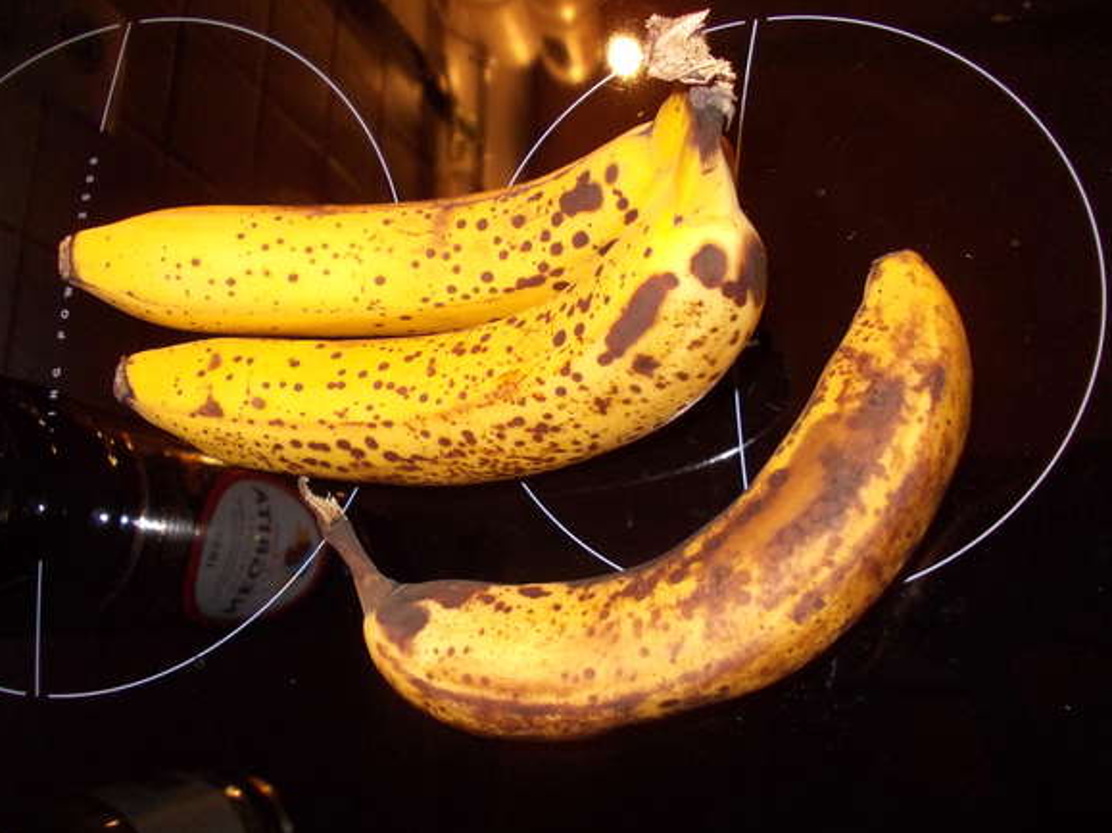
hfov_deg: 61.7
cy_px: 415
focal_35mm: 29
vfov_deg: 48.2
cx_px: 538
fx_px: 931
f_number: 2.7
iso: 200
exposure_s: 1/25
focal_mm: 4
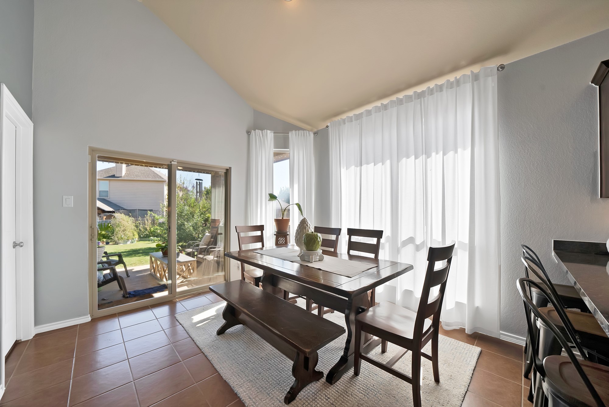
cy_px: 204
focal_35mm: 12
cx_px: 304
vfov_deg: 90.1
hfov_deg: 112.6
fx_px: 203
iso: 640
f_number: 9
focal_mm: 12
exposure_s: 1/50
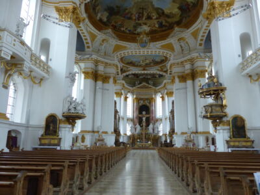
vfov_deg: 53.1
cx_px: 130
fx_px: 195
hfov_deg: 67.3
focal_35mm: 26
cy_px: 98
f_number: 2.8
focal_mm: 4.5
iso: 400
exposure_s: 1/60
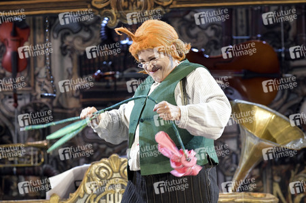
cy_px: 102
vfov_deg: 8.1
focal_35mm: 170
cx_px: 153
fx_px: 1444
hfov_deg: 12.1
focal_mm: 170
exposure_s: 1/250
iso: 3200
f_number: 5
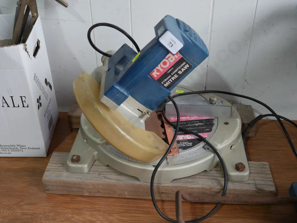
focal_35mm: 40
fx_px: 343
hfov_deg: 46.8
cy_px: 112
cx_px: 148
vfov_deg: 36.0
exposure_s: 1/125
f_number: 4.5
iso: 200
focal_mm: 20
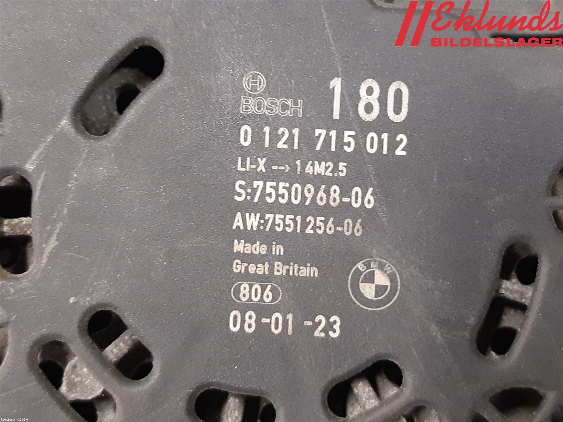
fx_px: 423
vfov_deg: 53.1
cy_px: 211
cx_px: 282
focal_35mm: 26
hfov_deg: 67.3
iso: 250
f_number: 1.7
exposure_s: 1/25
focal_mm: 3.93
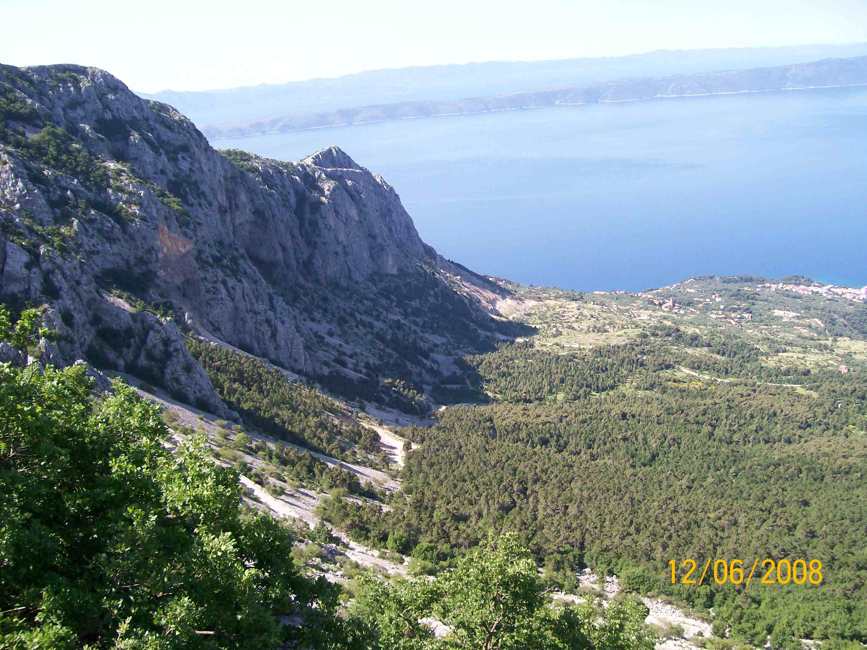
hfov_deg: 51.4
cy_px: 325
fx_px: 902
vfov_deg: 39.7
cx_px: 434
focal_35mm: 36
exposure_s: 1/630
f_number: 2.7
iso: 80
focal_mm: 6
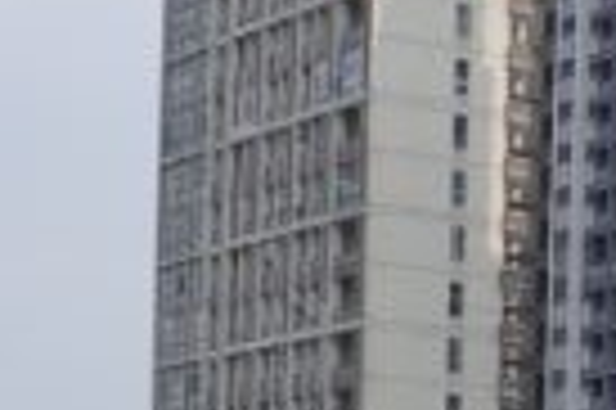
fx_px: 3076
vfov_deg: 7.4
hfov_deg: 9.2
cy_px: 755
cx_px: 1835
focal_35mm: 180
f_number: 9
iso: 100
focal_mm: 16
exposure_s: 1/200
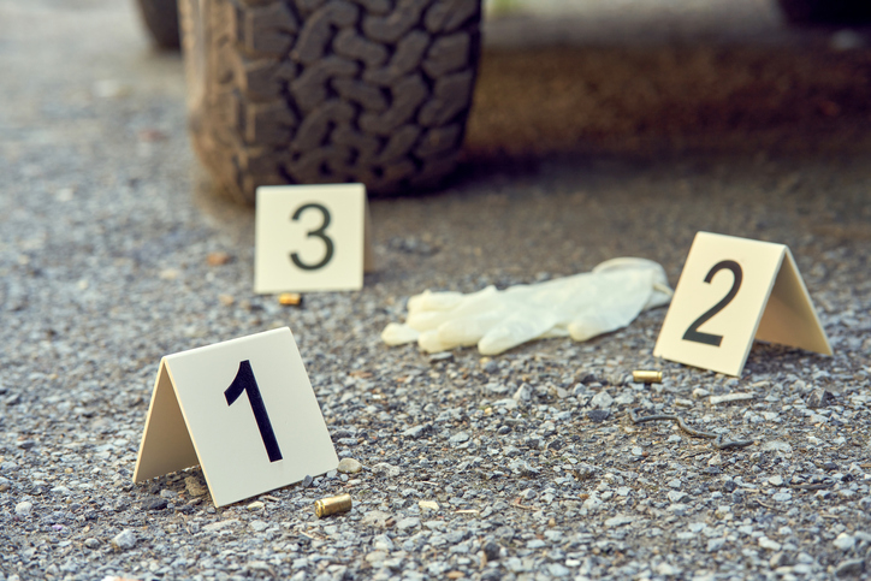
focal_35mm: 75
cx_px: 436
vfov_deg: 18.2
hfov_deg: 27.0
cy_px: 290
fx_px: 1815
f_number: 5.6
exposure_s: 1/200
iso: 250
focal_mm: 75
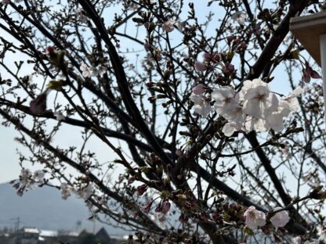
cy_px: 160
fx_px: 452
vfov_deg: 30.1
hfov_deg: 39.4
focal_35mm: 48
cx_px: 200
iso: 50
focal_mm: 5.7
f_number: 1.5
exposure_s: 1/6993
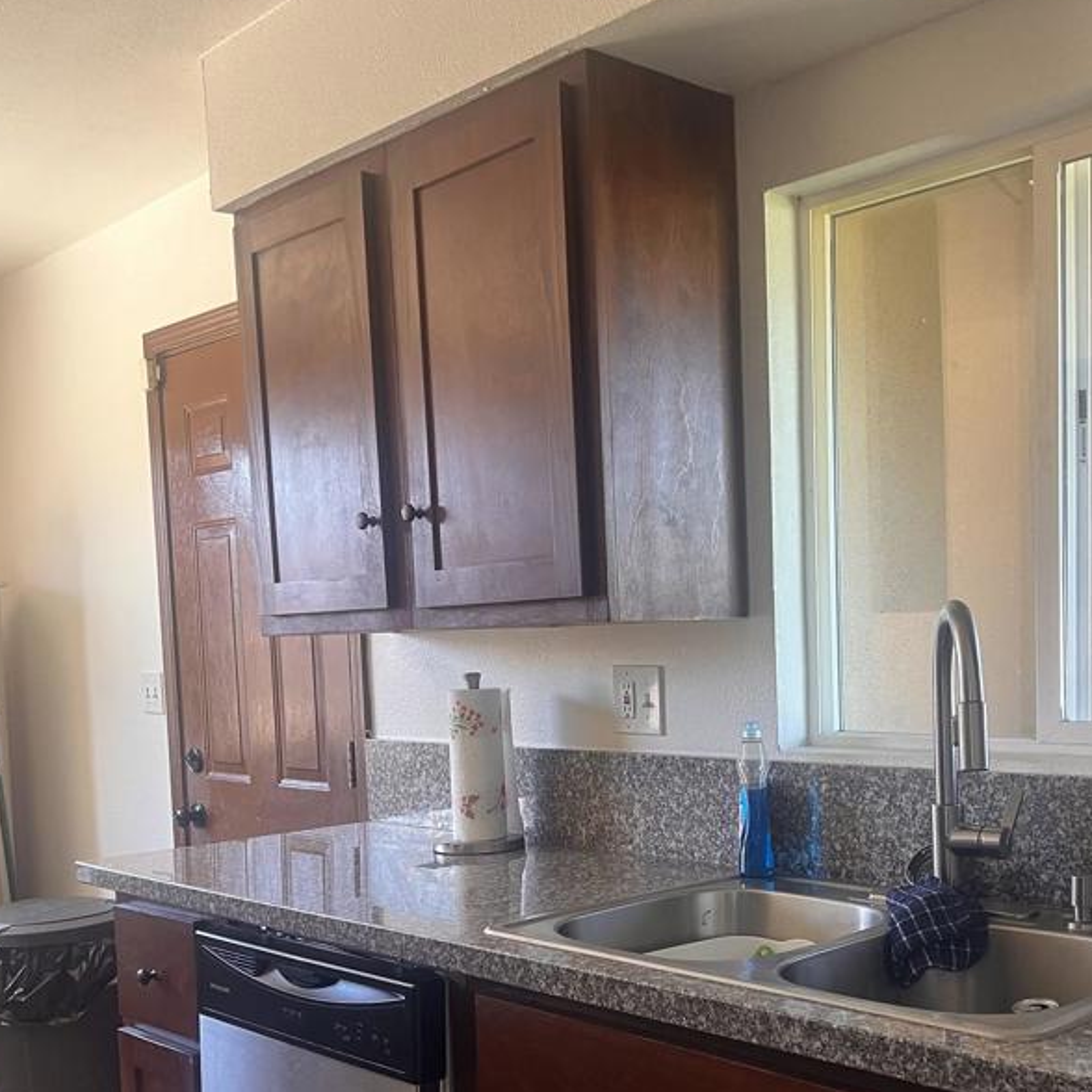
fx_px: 1428
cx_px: 657
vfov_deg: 41.2
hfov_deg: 41.7
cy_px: 745
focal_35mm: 40
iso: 125
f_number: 1.5
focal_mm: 5.7
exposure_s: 1/84
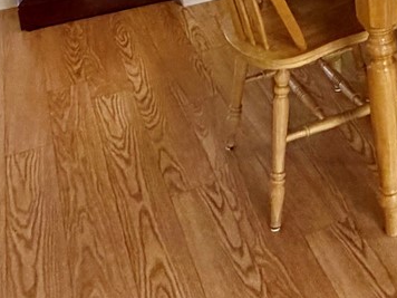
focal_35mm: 63
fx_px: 723
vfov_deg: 20.6
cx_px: 517
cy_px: -119
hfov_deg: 26.1
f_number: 2.2
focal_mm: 2.22
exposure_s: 1/60
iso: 250
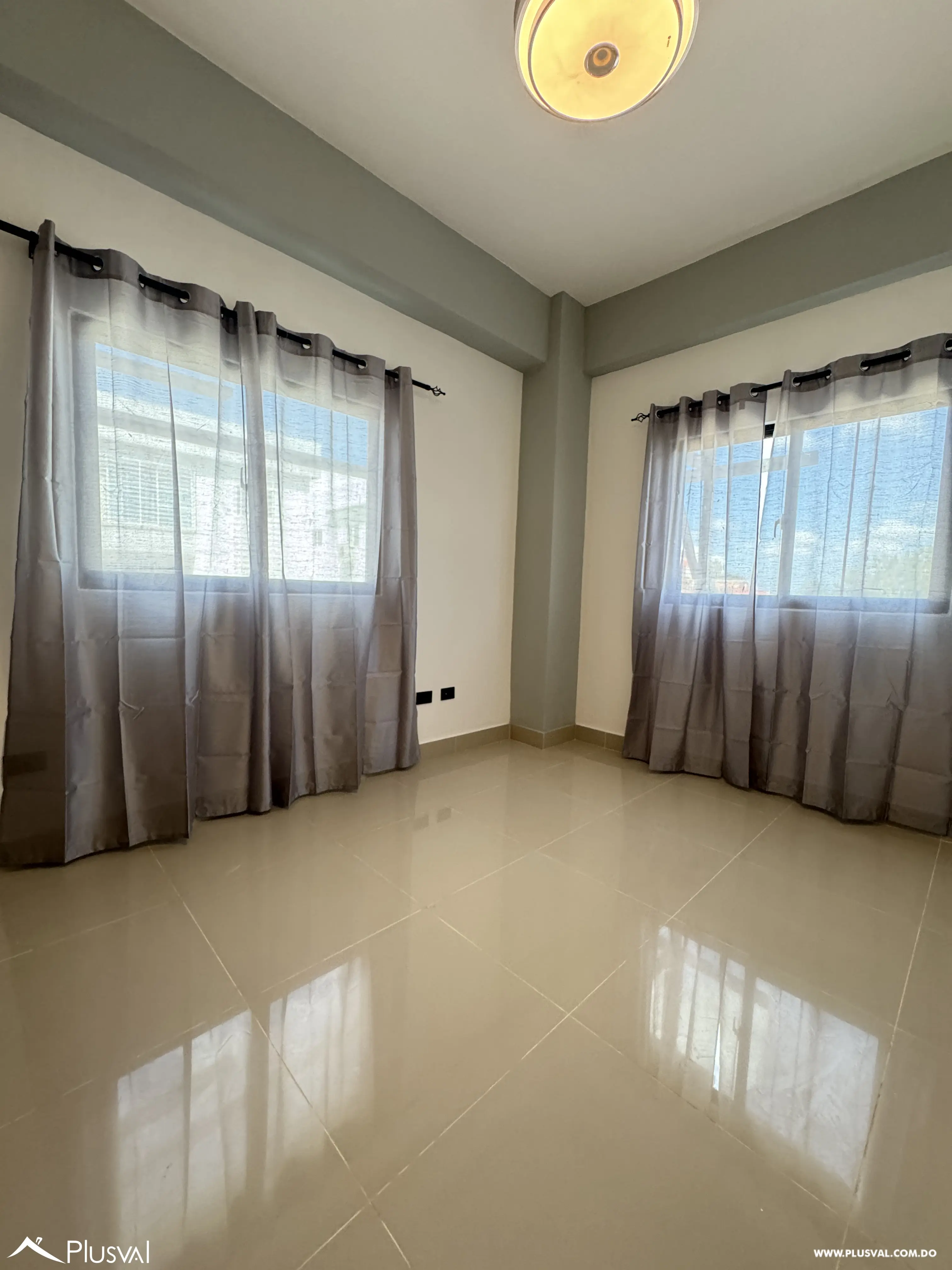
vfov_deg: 102.1
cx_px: 476
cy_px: 635
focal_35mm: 14
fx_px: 513
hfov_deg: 85.7
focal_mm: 2.22
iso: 320
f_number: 2.2
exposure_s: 1/120
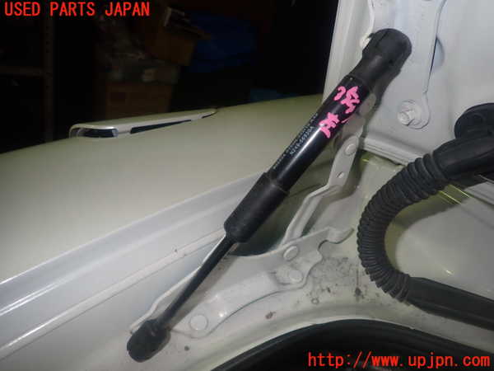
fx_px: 357
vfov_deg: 54.9
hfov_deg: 69.4
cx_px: 247
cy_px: 186
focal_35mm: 25
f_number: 5.6
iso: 200
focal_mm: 4.5
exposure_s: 1/30
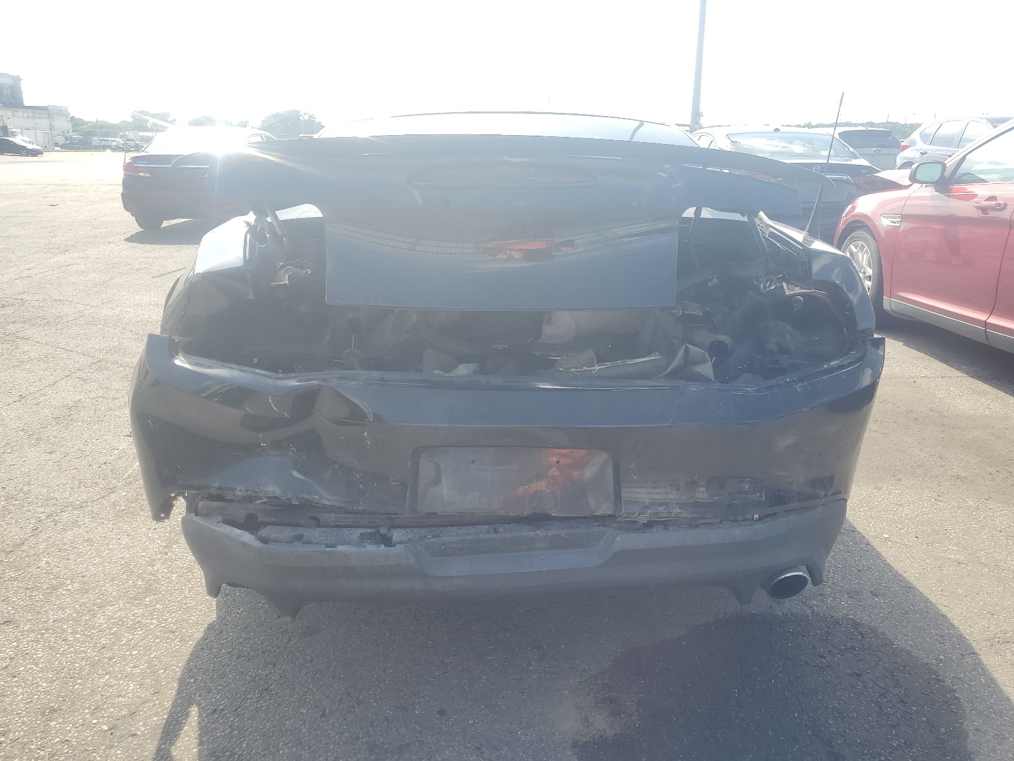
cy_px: 380
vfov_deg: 53.1
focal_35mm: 26
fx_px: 762
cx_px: 507
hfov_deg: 67.3
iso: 50
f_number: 1.5
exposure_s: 1/769
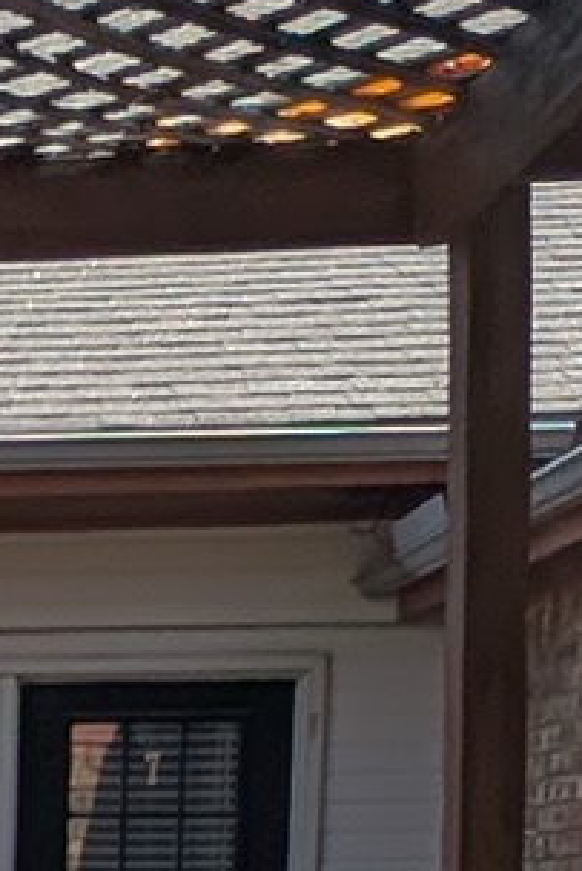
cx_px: -717
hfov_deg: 11.3
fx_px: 2543
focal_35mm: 105
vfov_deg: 17.6
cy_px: 1289
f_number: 1.95
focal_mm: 2.23
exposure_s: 1/2825
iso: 33
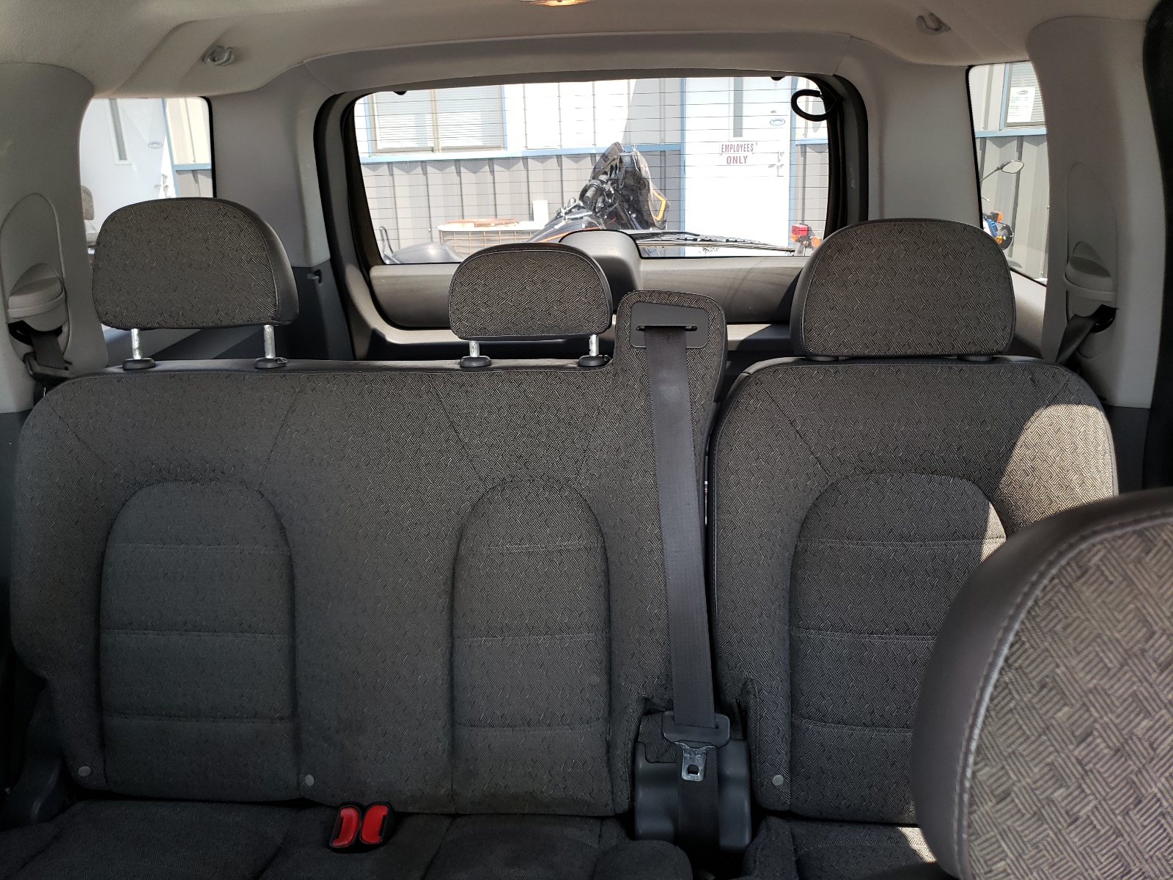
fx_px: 881
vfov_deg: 53.1
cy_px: 440
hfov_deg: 67.3
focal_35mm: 26
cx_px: 586
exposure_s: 1/120
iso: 63
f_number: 1.5
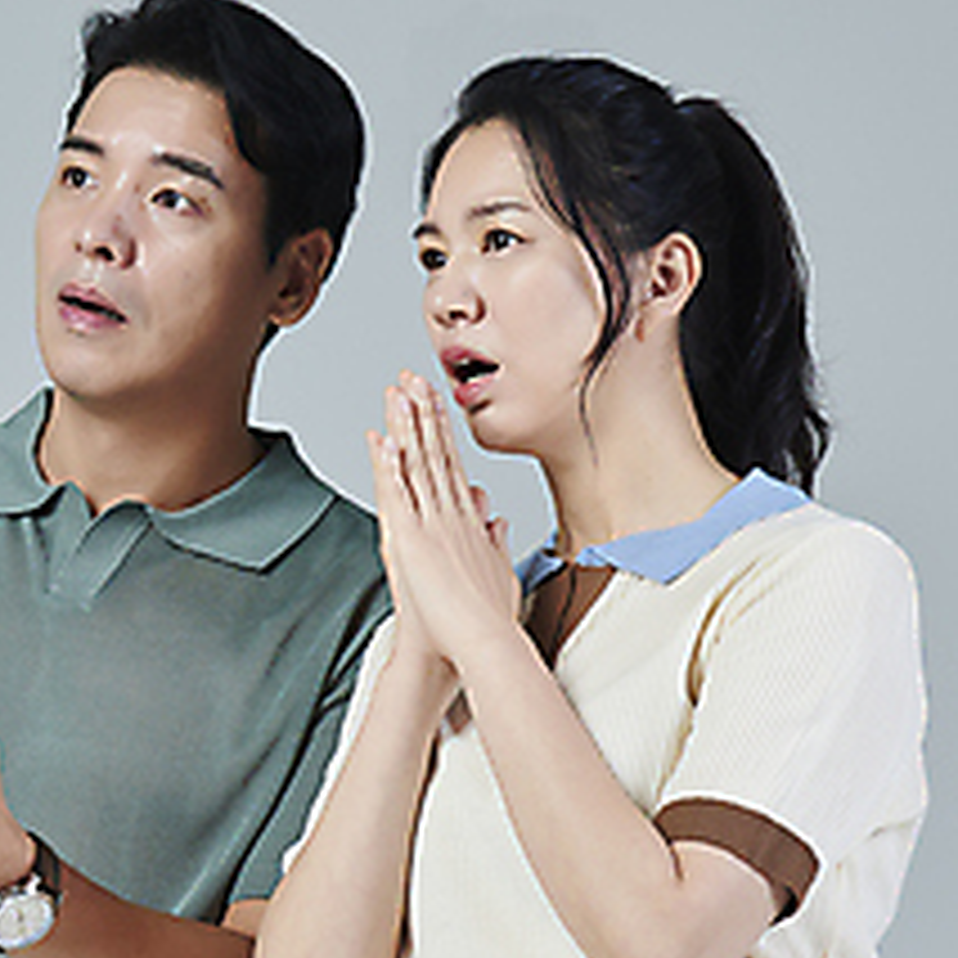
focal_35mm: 251
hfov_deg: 6.9
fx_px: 7859
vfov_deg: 7.0
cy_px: 643
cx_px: -283
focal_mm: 105
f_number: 14
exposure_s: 1/125
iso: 100
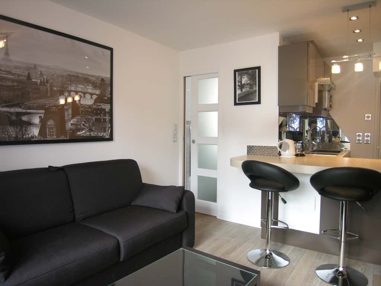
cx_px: 190
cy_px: 143
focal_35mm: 24
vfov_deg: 56.8
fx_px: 264
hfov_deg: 71.6
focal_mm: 6.1
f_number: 2.6
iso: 50
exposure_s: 1/21.3
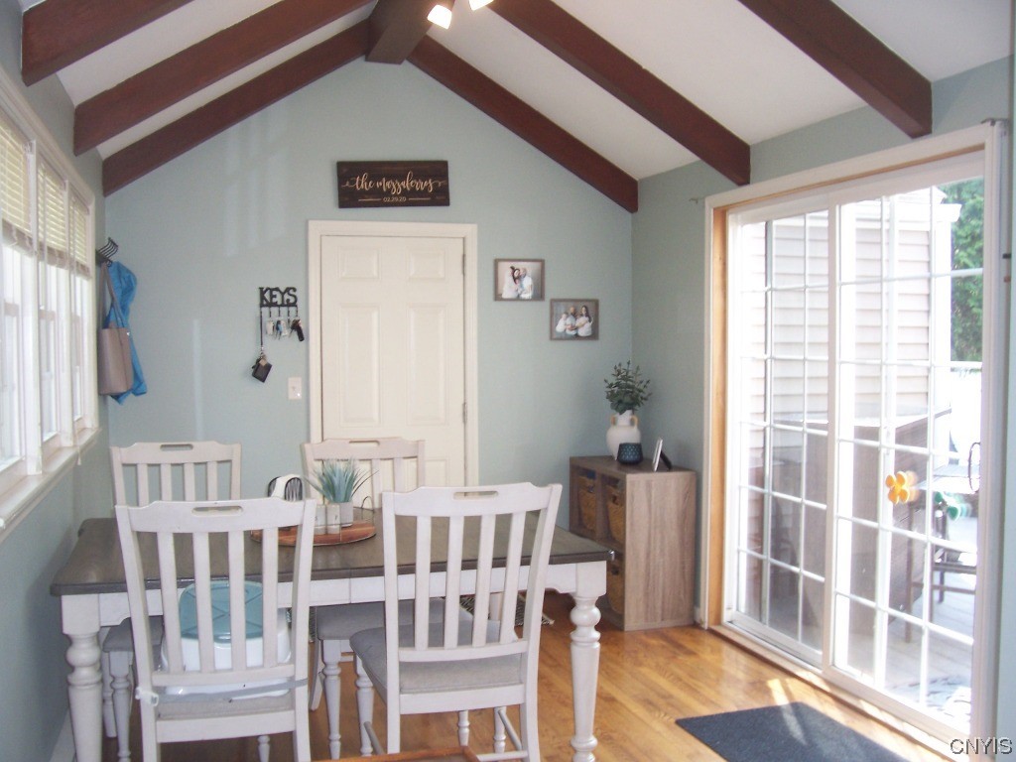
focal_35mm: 34
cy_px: 381
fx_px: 998
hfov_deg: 54.0
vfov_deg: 41.8
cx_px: 508
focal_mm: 5.6
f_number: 2.7
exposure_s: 1/60
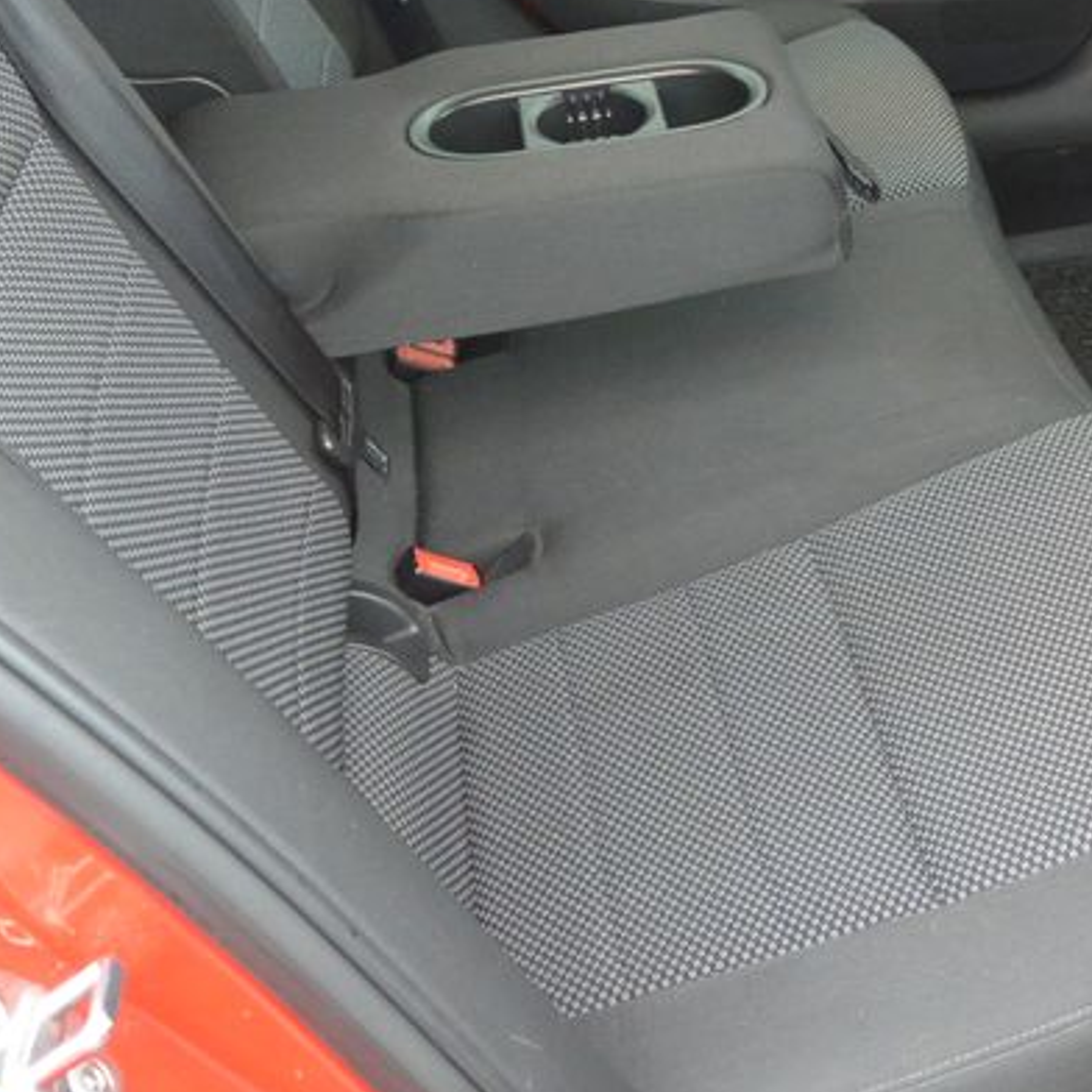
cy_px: 327
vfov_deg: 28.3
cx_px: 967
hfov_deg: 27.6
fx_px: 2141
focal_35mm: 60
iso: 1000
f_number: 3.5
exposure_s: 1/30
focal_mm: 10
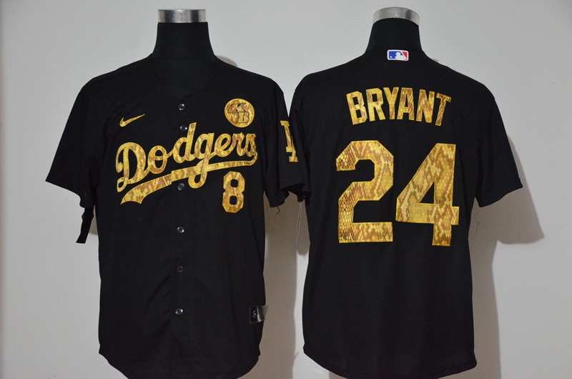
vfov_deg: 18.1
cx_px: 286
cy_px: 190
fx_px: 1189
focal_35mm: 75
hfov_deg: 27.0
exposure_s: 1/15
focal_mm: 50
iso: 4000
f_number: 4.8
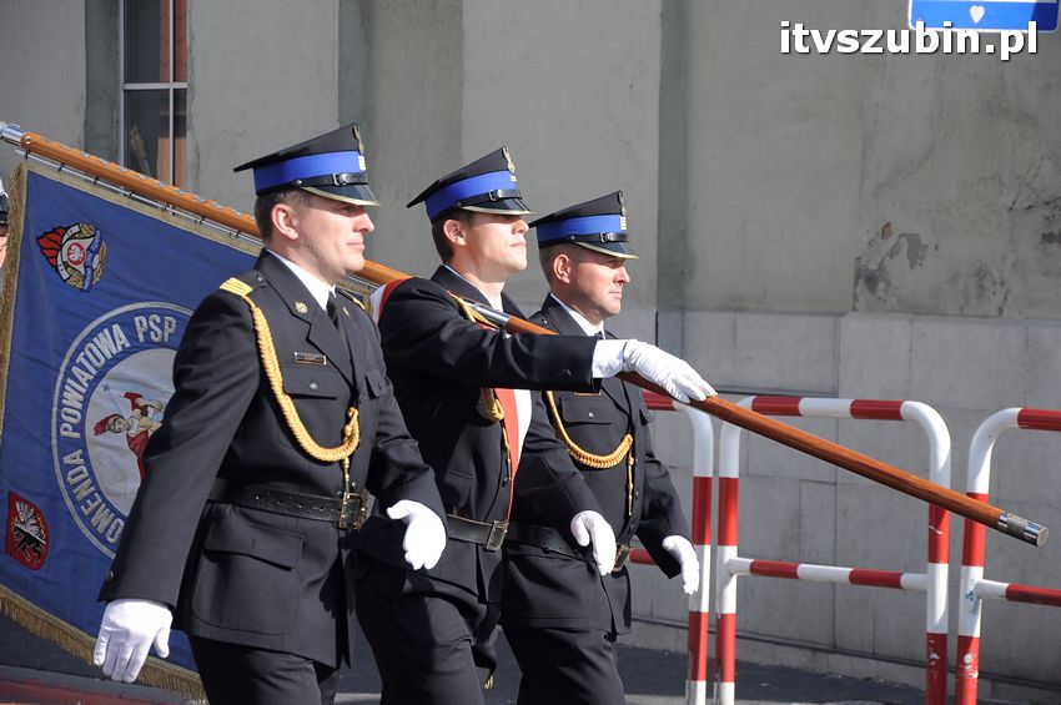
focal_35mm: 135
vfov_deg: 10.1
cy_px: 352
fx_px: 3975
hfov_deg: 15.2
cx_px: 530
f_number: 7.1
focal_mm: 90
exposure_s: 1/800
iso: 400
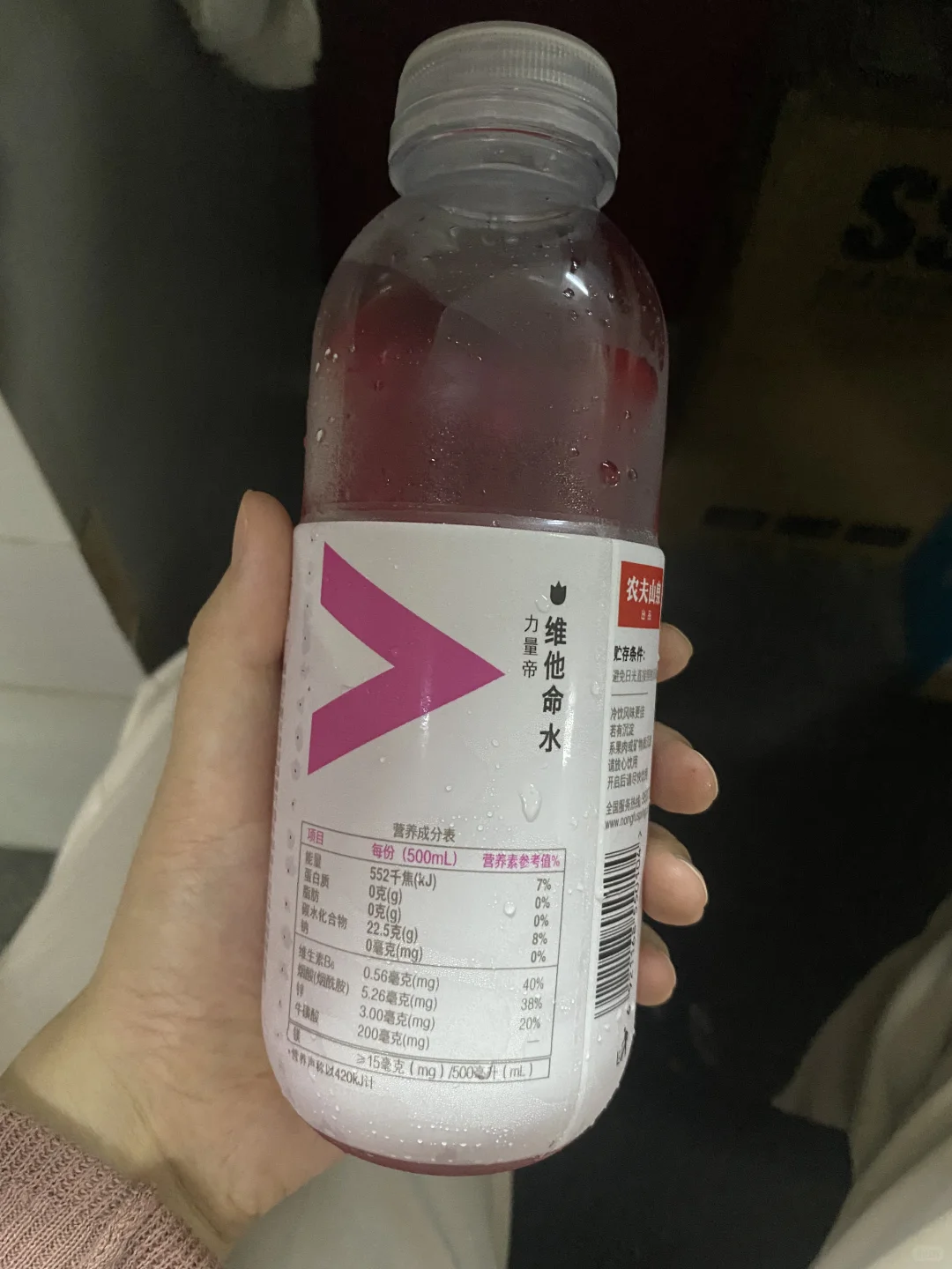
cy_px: 634
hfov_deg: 53.1
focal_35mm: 26
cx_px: 476
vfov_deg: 67.3
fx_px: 953
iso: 640
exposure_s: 1/25
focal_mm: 4.25
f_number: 1.8
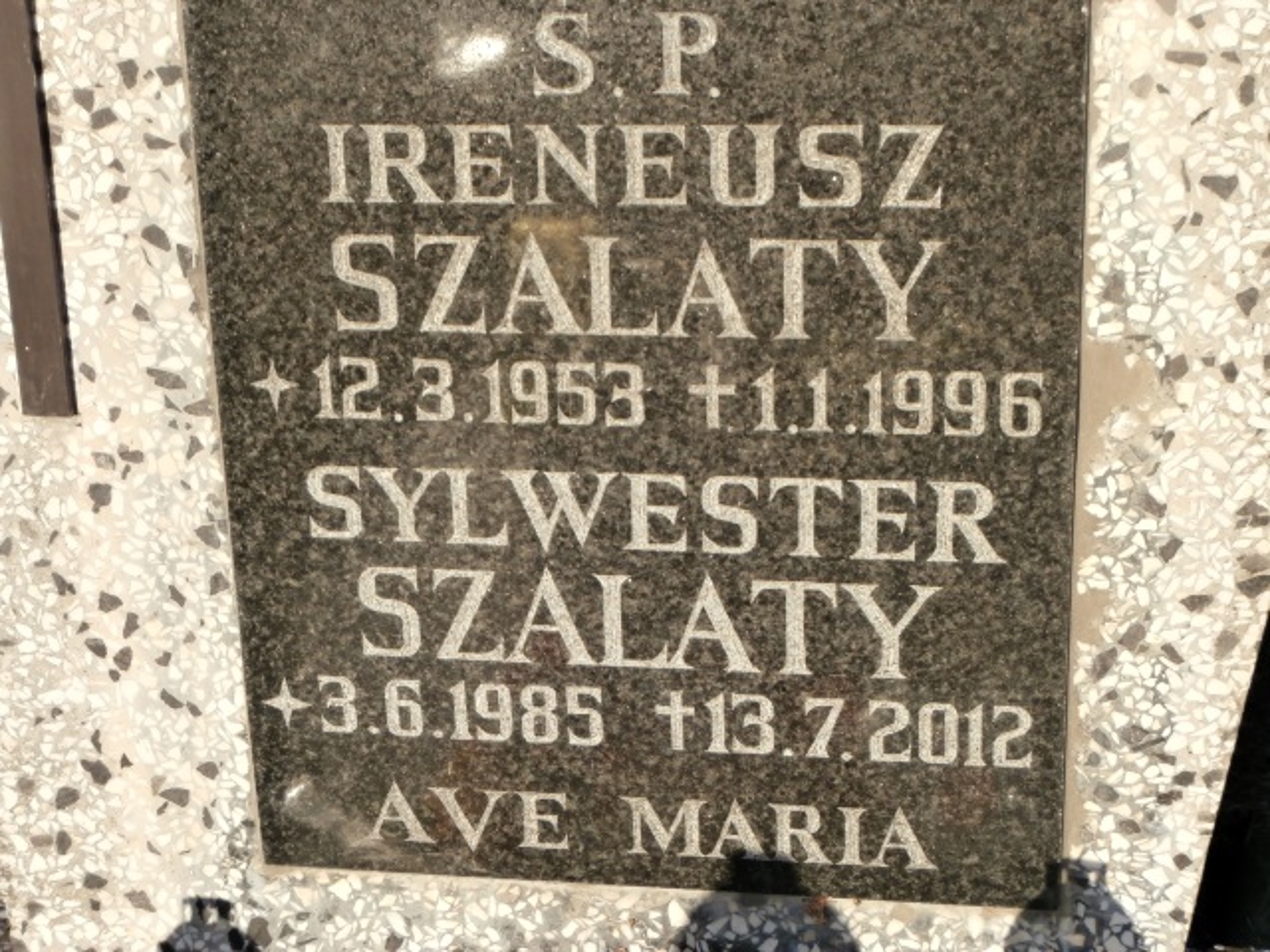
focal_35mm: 68
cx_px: 635
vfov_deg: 21.6
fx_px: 2495
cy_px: 476
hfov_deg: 28.6
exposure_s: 1/320
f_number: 4.7
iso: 100
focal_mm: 12.1
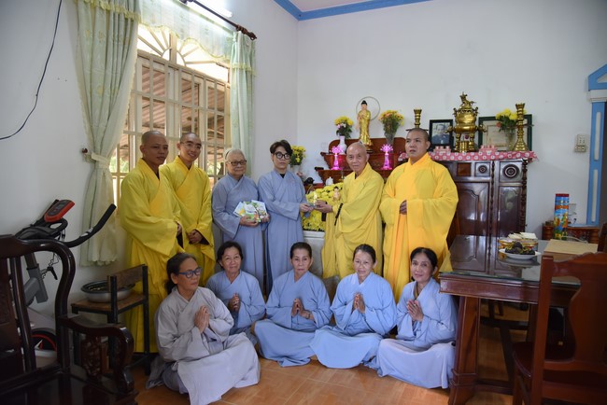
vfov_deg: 53.2
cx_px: 304
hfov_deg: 73.7
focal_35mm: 24
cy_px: 202
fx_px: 405
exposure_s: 1/60
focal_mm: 24
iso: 1600
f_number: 4
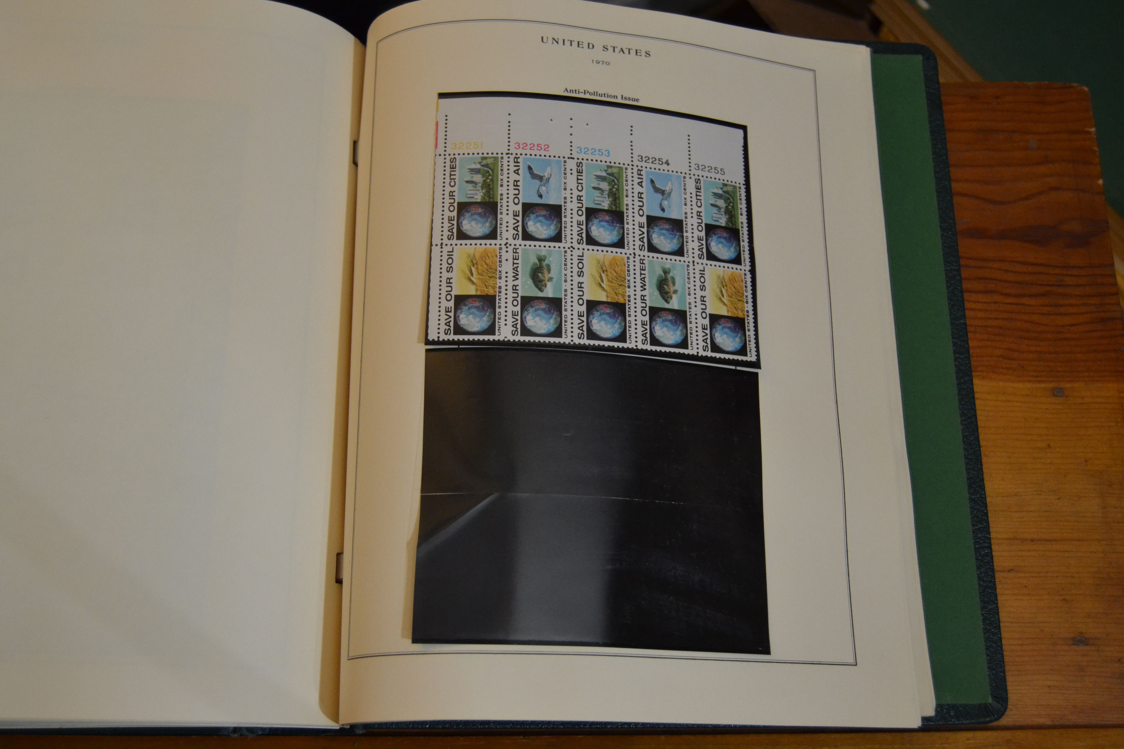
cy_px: 369
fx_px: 1249
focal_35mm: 40
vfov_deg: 33.4
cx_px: 560
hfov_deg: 48.5
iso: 1400
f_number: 4
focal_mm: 26
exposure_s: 1/60
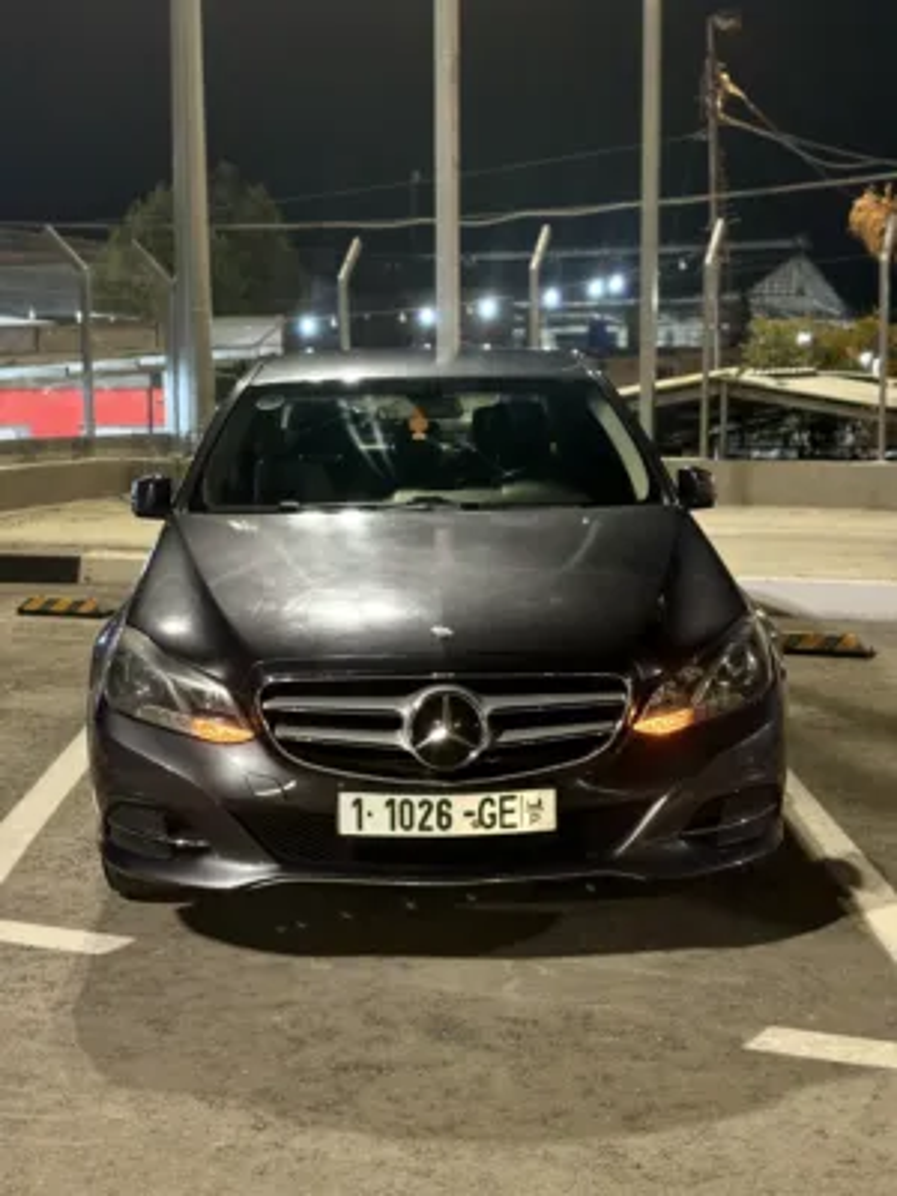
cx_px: 448
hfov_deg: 28.0
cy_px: 598
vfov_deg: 36.8
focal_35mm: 52
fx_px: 1797
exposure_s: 1/33
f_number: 1.6
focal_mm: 5.96
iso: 125
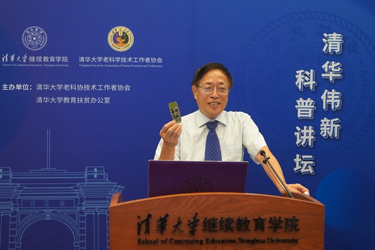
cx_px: 188
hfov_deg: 42.7
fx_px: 479
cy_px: 125
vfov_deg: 29.2
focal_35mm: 46
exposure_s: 1/160
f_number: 4.5
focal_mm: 46
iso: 2500
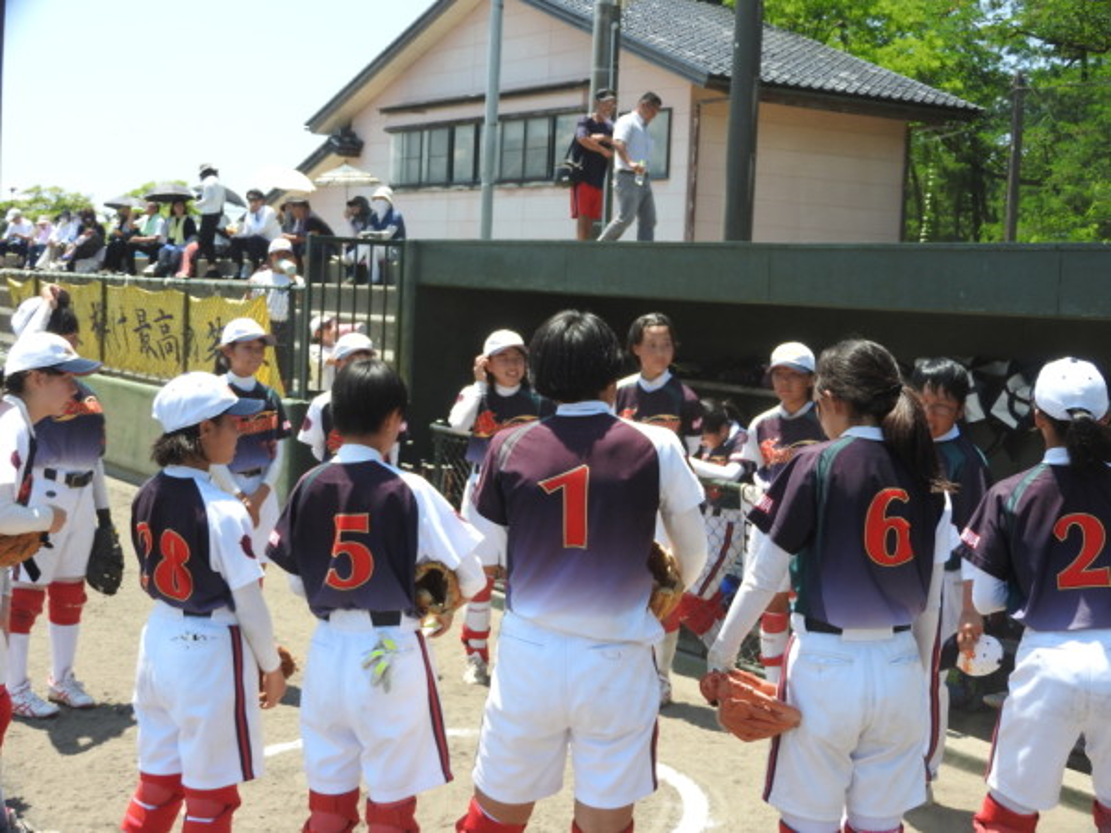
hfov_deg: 34.9
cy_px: 416
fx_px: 1765
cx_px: 556
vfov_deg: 26.6
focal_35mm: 55
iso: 100
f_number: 4
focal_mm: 9.9
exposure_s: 1/400
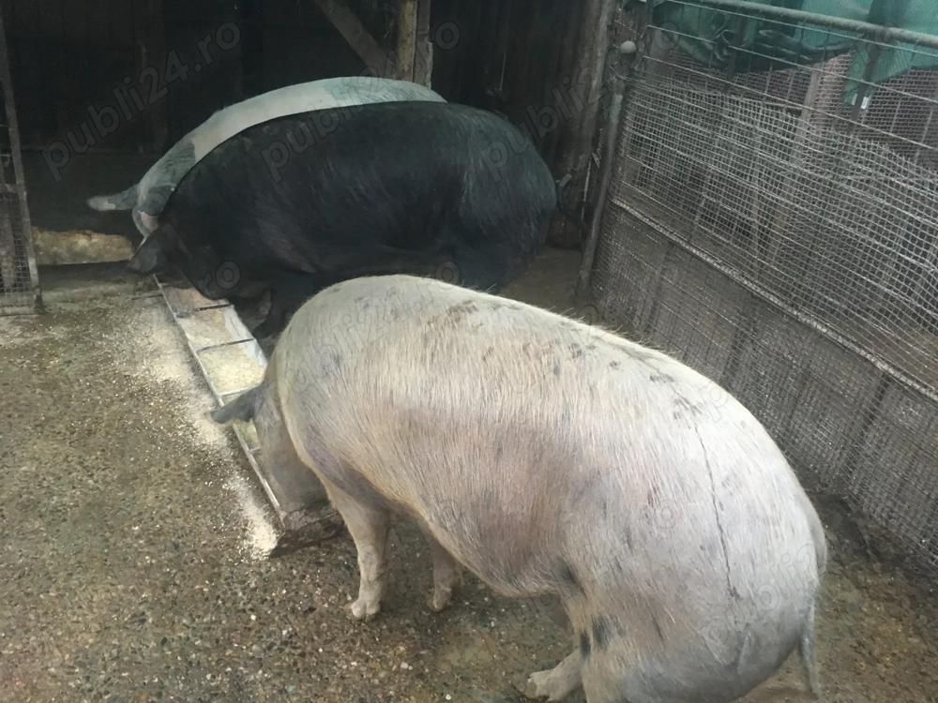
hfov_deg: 61.7
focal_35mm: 29
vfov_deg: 48.2
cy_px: 352
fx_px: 786
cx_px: 469
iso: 200
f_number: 2.2
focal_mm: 4.15
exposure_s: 1/33
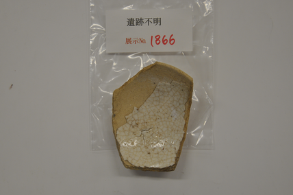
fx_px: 618
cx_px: 142
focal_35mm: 76
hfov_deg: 26.7
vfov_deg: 17.9
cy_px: 100
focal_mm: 48
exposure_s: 1/125
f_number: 5.6
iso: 400
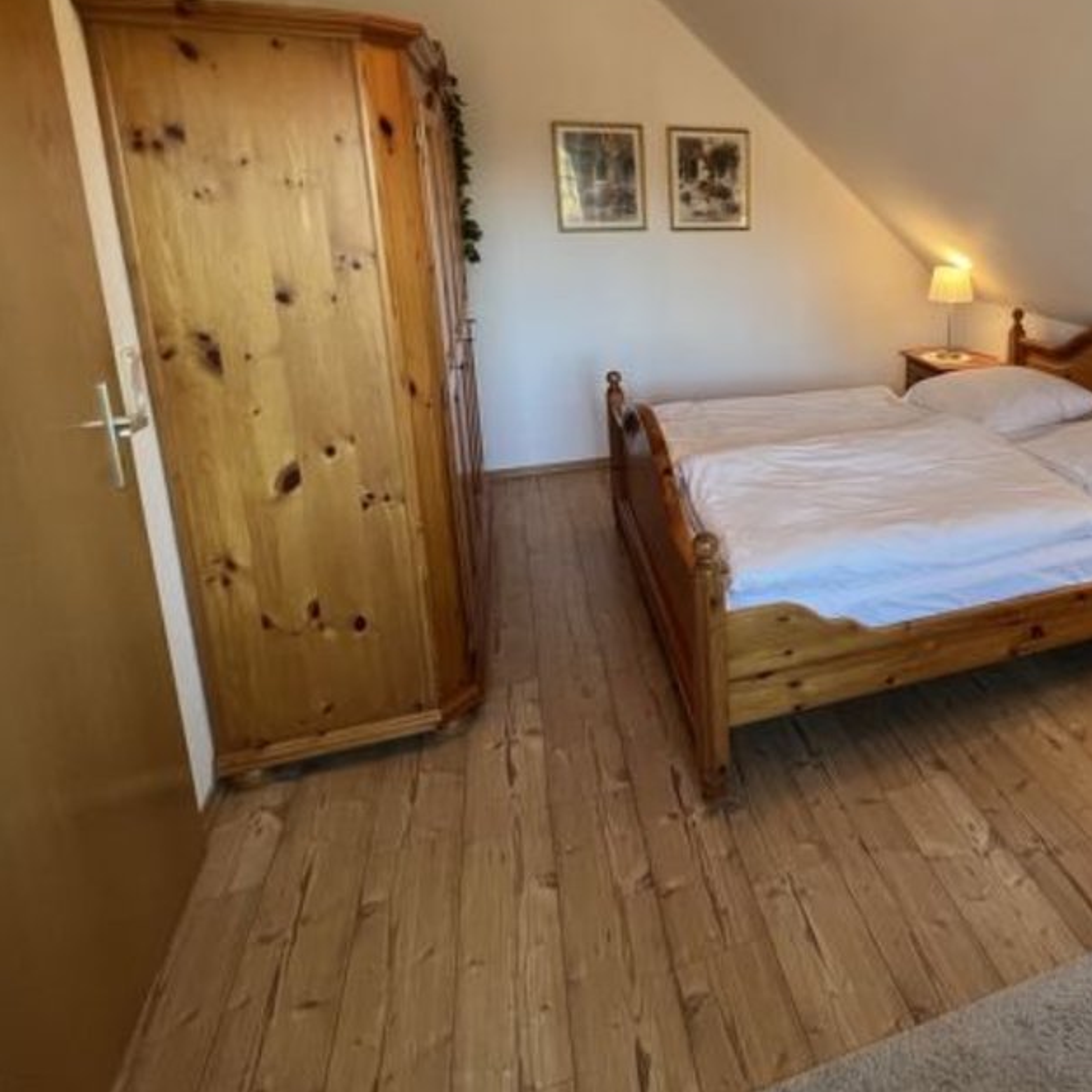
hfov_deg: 63.1
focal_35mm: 22
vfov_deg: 67.9
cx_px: 888
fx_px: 785
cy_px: 374
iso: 250
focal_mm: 1.57
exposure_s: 1/100
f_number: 1.8
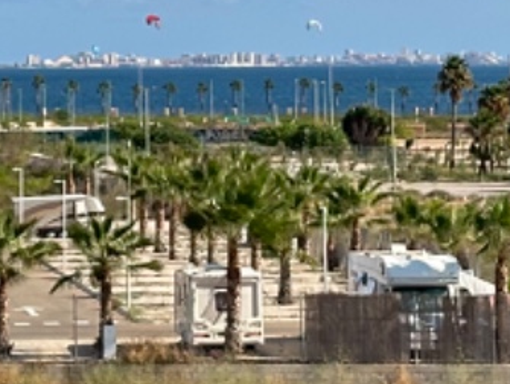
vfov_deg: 6.4
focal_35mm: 229
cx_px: 12
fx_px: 3378
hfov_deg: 8.6
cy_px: -229
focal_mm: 6.86
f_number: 1.78
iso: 64
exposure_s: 1/3472
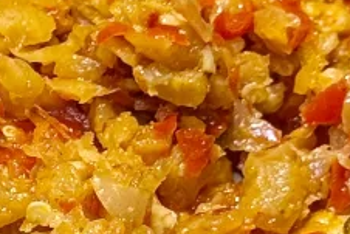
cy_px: 339
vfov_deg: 4.3
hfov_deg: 6.4
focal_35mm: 318
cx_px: -121
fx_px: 3094
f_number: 1.78
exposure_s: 1/130
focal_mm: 6.76
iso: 64
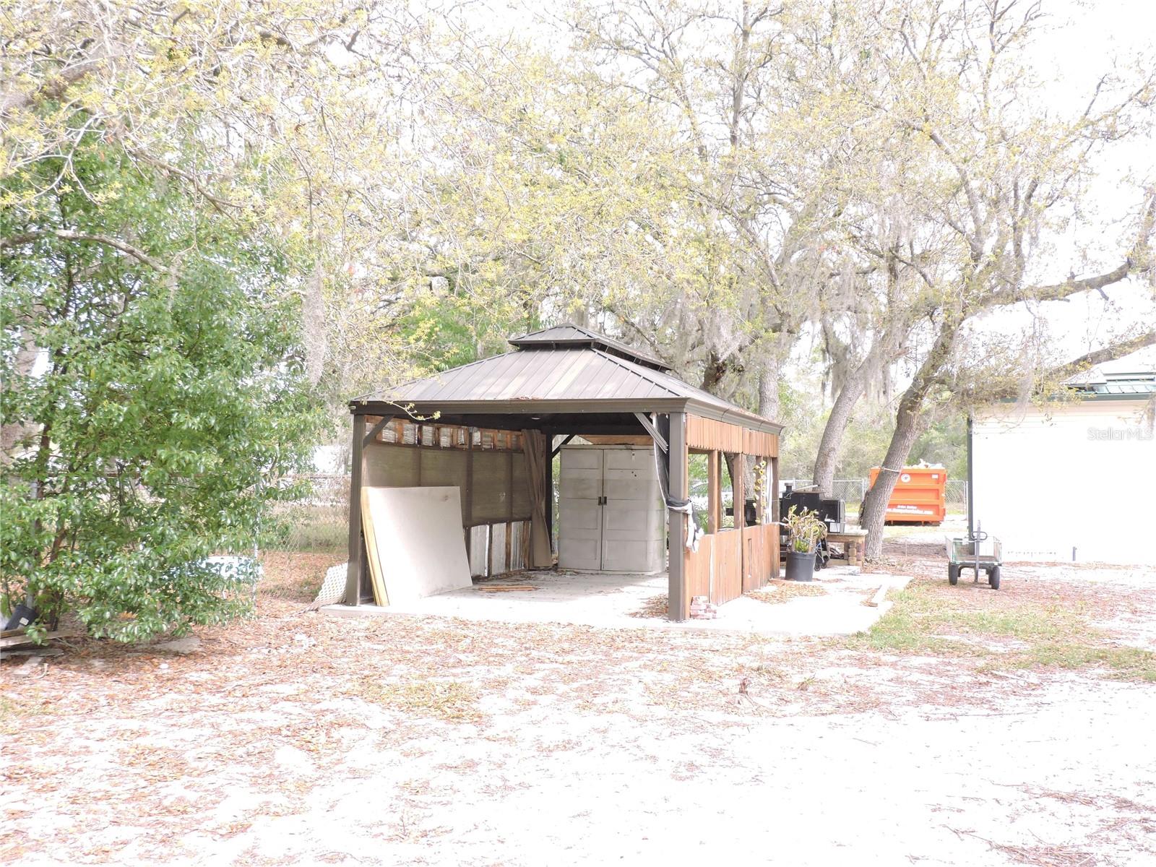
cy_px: 434
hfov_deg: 52.6
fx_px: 1169
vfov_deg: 40.7
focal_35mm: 35
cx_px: 578
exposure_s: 1/500
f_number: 3.3
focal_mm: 6.2
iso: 400
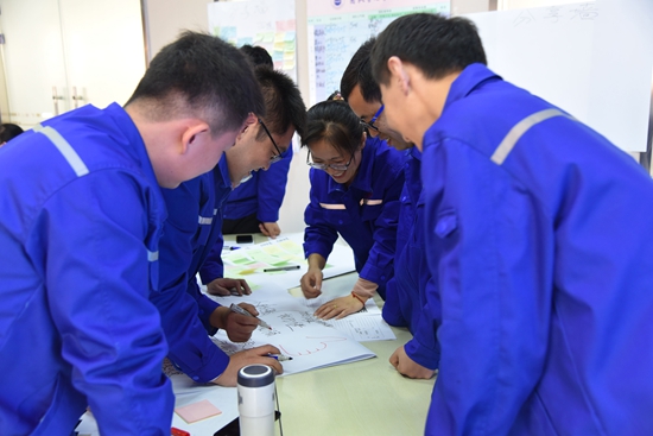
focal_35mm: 38
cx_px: 326
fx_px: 689
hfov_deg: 50.7
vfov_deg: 35.1
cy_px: 218
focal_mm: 38
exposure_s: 1/60
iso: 1400
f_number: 4
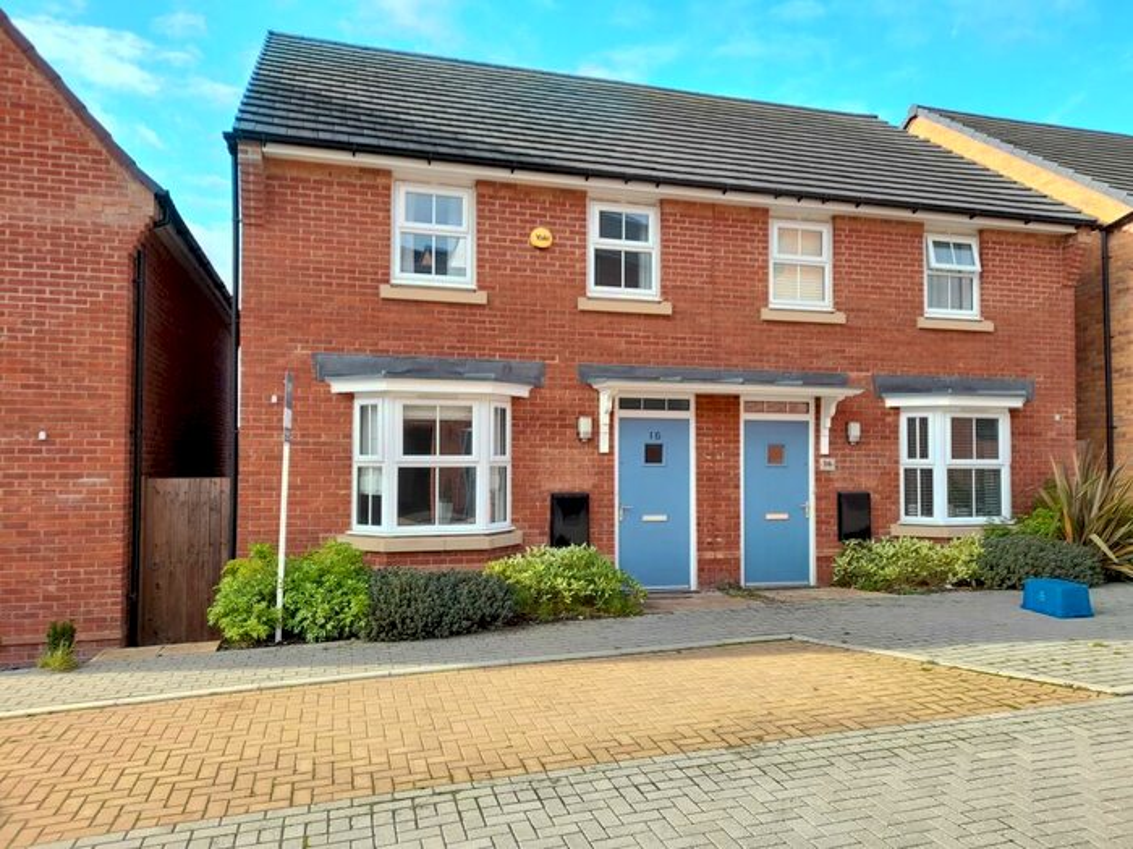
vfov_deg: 54.9
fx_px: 818
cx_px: 566
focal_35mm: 25
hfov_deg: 69.4
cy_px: 424
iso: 20
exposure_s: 1/100
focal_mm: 4.6
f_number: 2
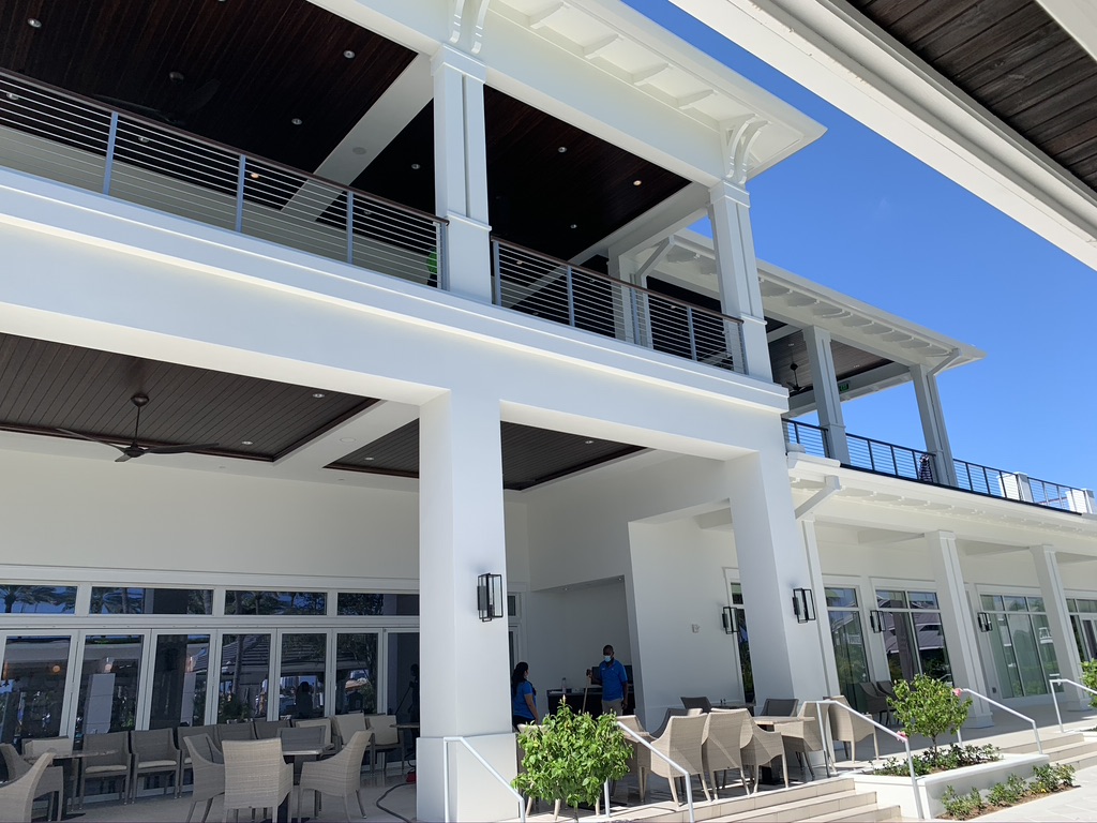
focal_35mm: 26
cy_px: 412
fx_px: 824
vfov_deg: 53.1
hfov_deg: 67.3
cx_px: 548
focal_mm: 4.25
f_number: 1.8
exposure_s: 1/1513
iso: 25
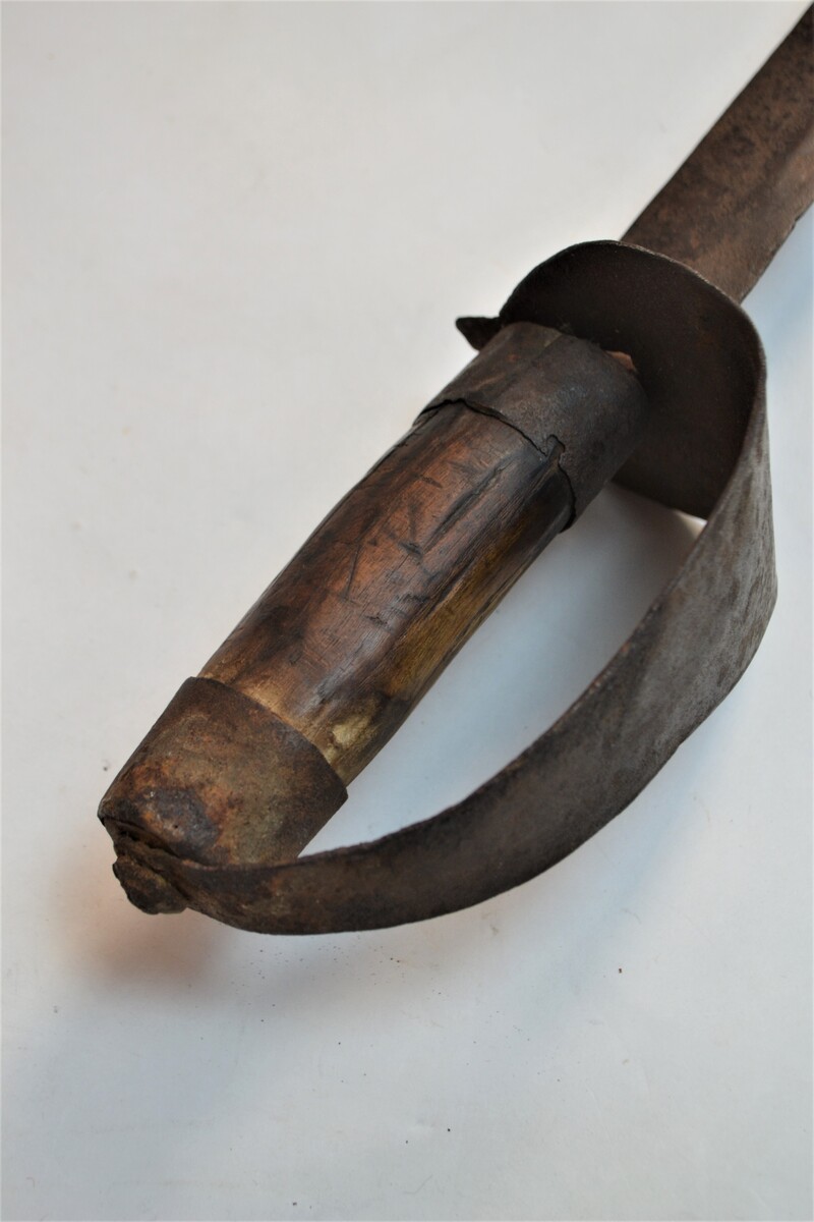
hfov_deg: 25.1
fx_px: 1831
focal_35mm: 54
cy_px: 611
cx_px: 407
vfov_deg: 36.9
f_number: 5
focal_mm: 36
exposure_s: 1/40
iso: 400
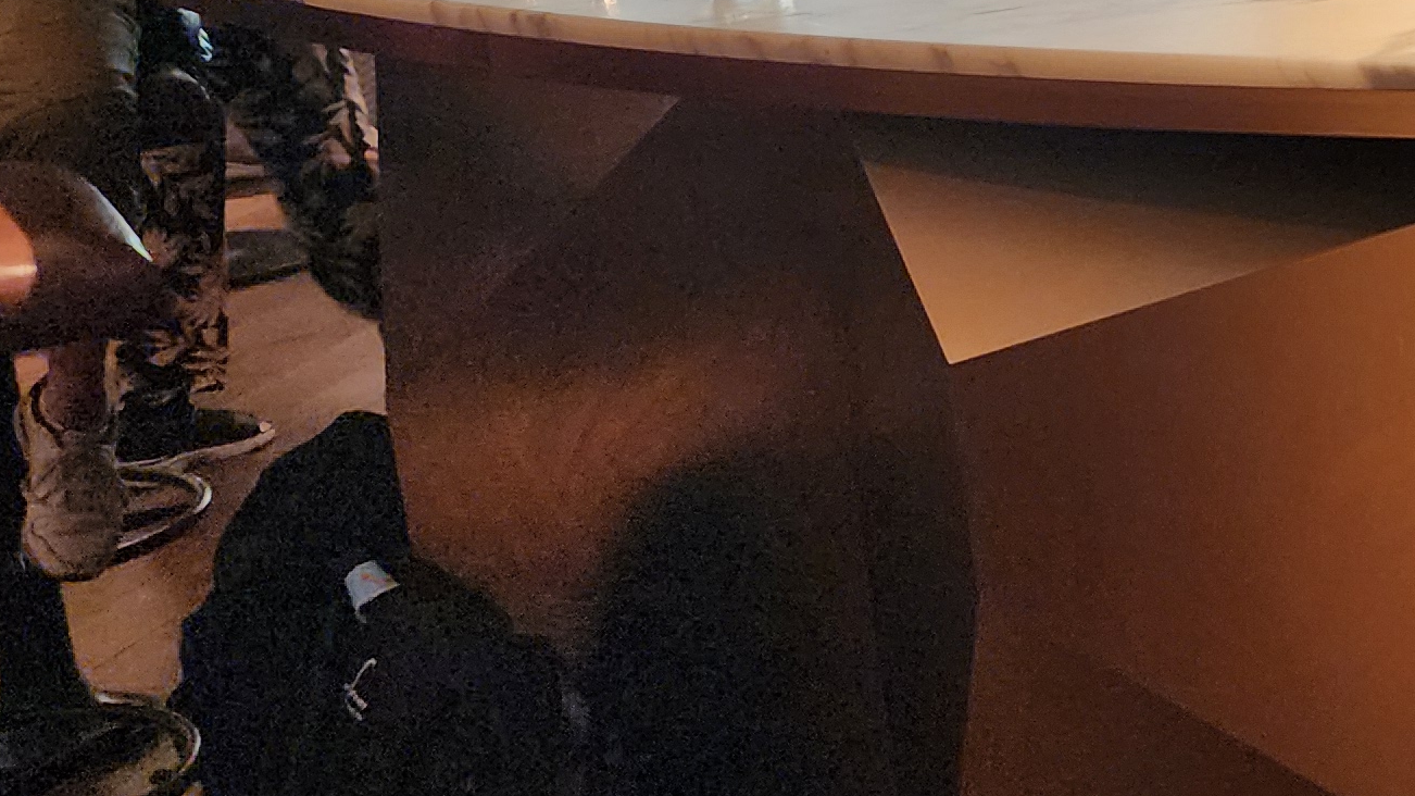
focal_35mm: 77
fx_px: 2889
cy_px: 232
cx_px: 2042
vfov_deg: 15.6
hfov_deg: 23.0
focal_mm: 6.4
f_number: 1.8
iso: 320
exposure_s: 1/100
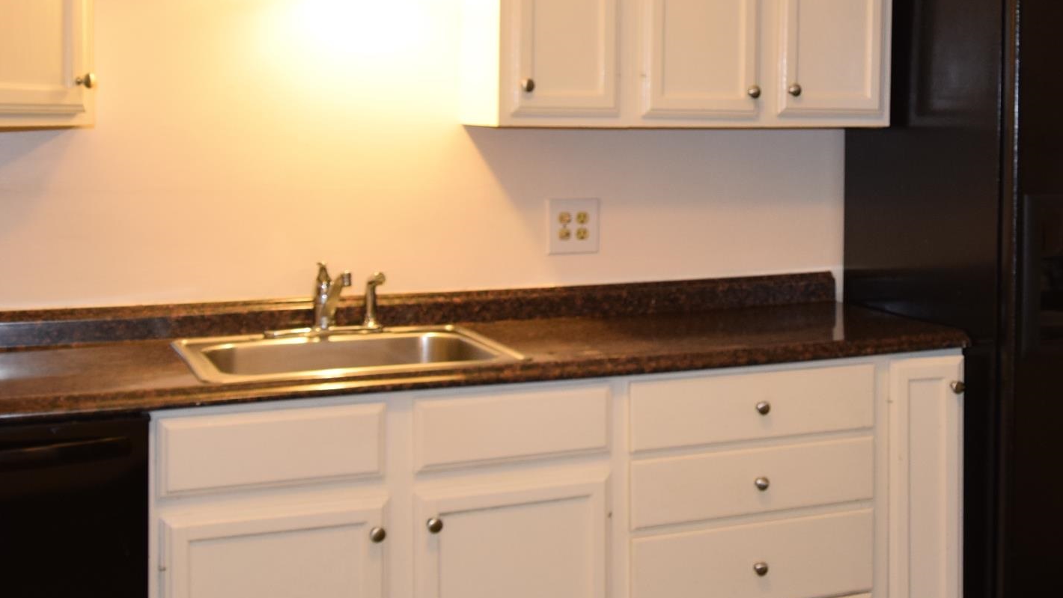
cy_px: 190
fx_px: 1494
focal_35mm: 53
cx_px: 735
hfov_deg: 38.6
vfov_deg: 22.5
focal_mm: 16
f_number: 3.5
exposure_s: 1/30
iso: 500
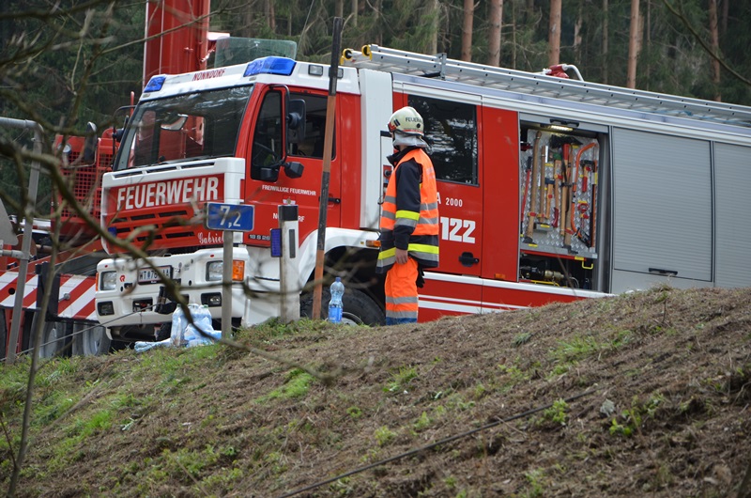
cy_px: 249
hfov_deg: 13.1
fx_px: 3279
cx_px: 376
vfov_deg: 8.7
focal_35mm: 158
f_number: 5.6
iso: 200
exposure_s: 1/125
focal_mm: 105
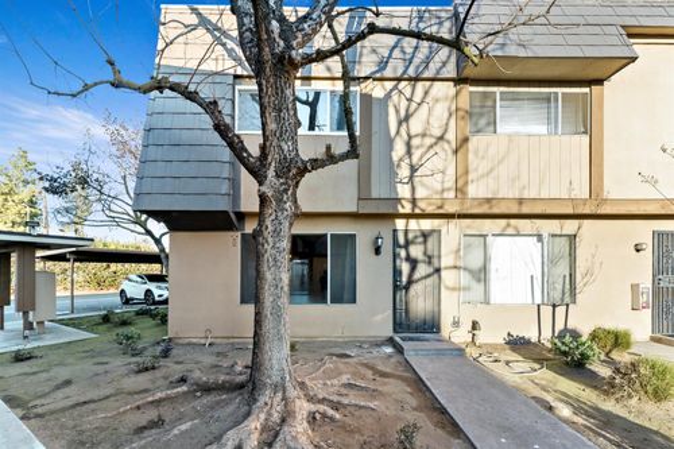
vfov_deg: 81.2
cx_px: 337
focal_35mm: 14
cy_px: 224
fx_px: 262
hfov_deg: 104.3
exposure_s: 1/125
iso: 80
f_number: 5.6
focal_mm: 14
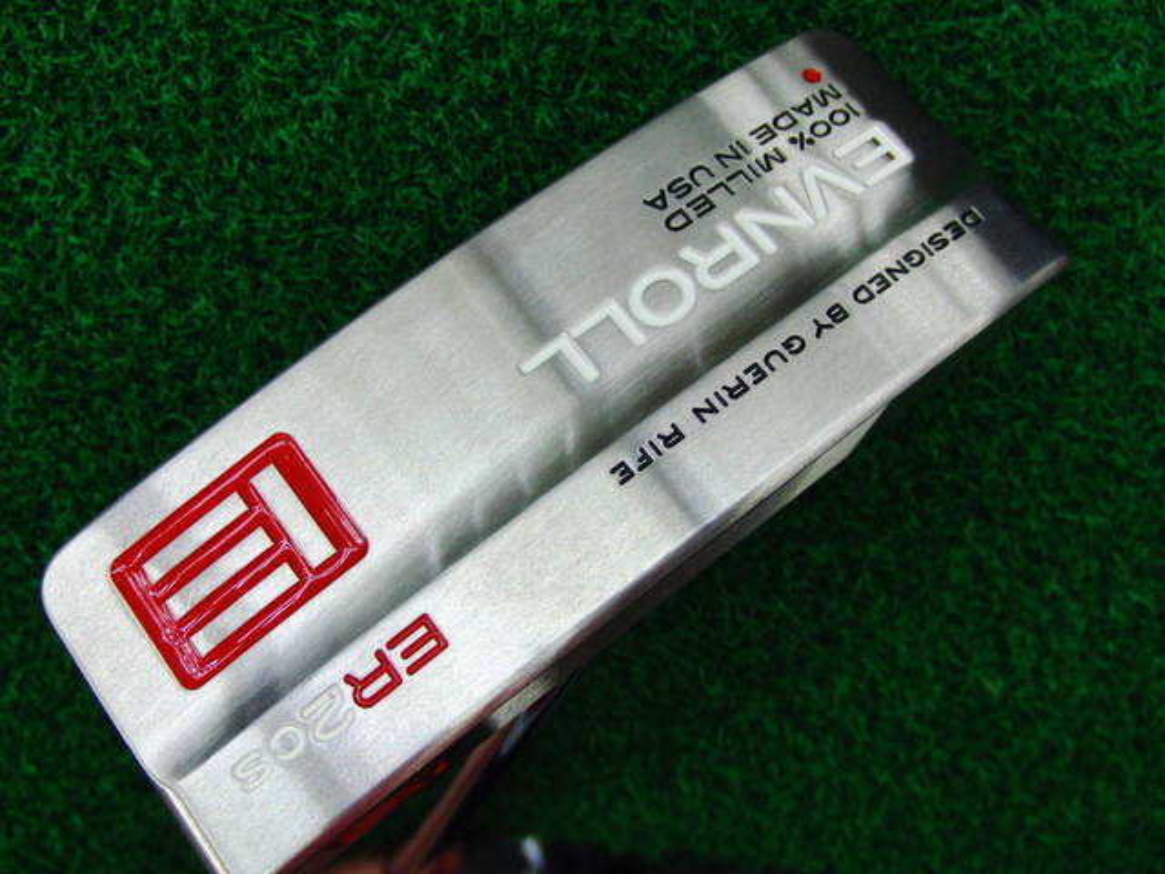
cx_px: 582
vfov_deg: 38.7
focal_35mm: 37
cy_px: 437
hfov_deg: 50.1
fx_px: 1245
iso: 250
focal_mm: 6.42
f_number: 3.6
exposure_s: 1/80
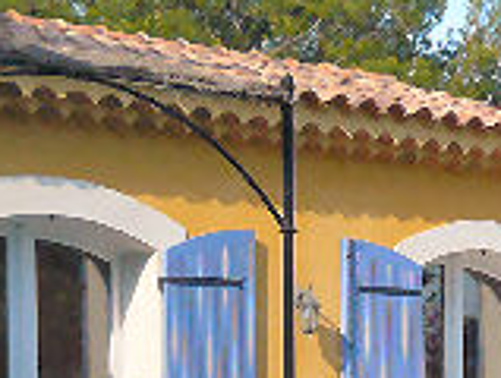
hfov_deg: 15.9
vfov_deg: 11.8
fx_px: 1784
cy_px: 487
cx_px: 413
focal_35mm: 123
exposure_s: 1/800
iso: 100
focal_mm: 4.6
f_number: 2.8
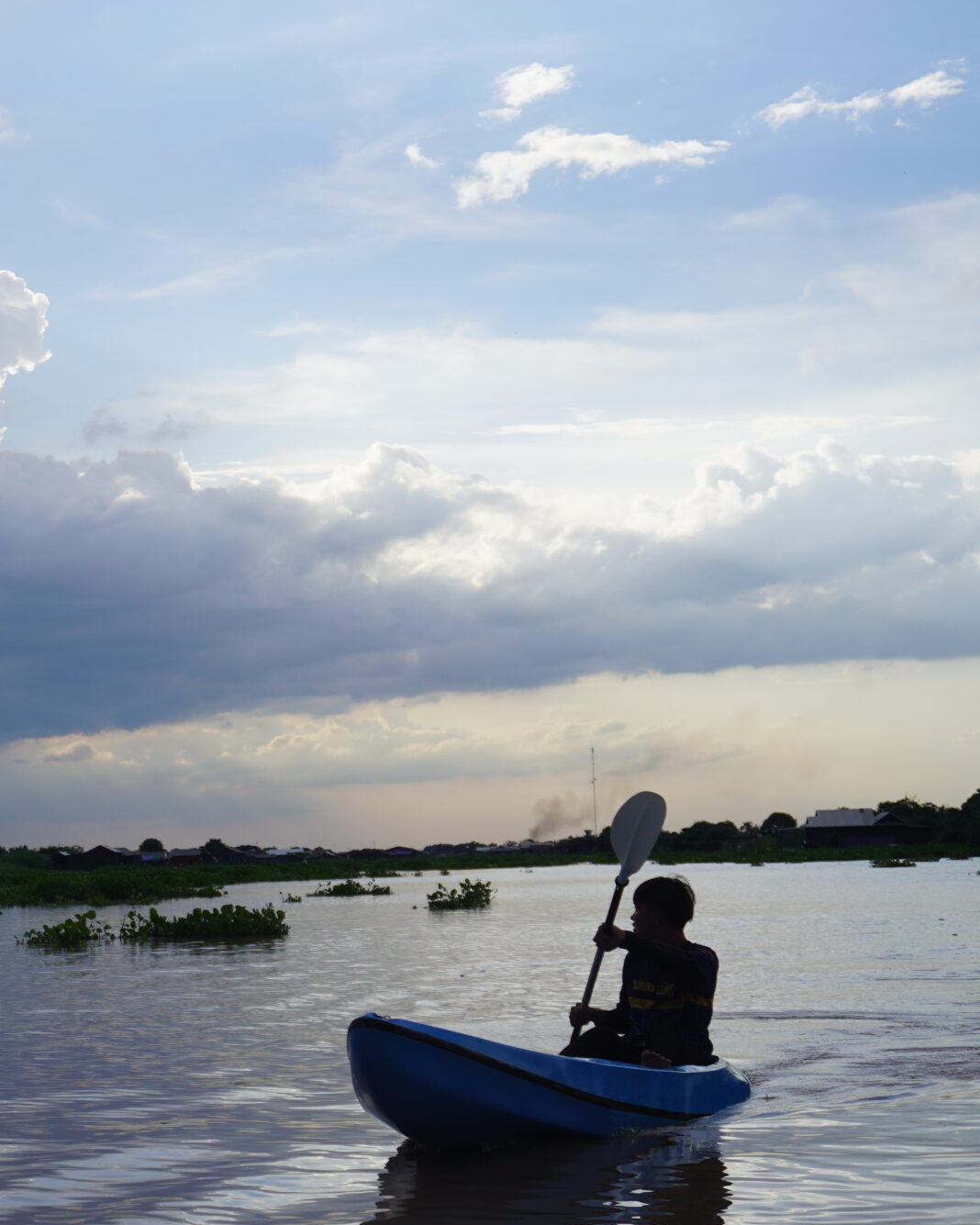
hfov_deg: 20.1
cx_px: -95
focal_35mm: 73
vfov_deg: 26.1
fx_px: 2643
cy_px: 685
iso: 100
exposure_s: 1/800
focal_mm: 27
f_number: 5
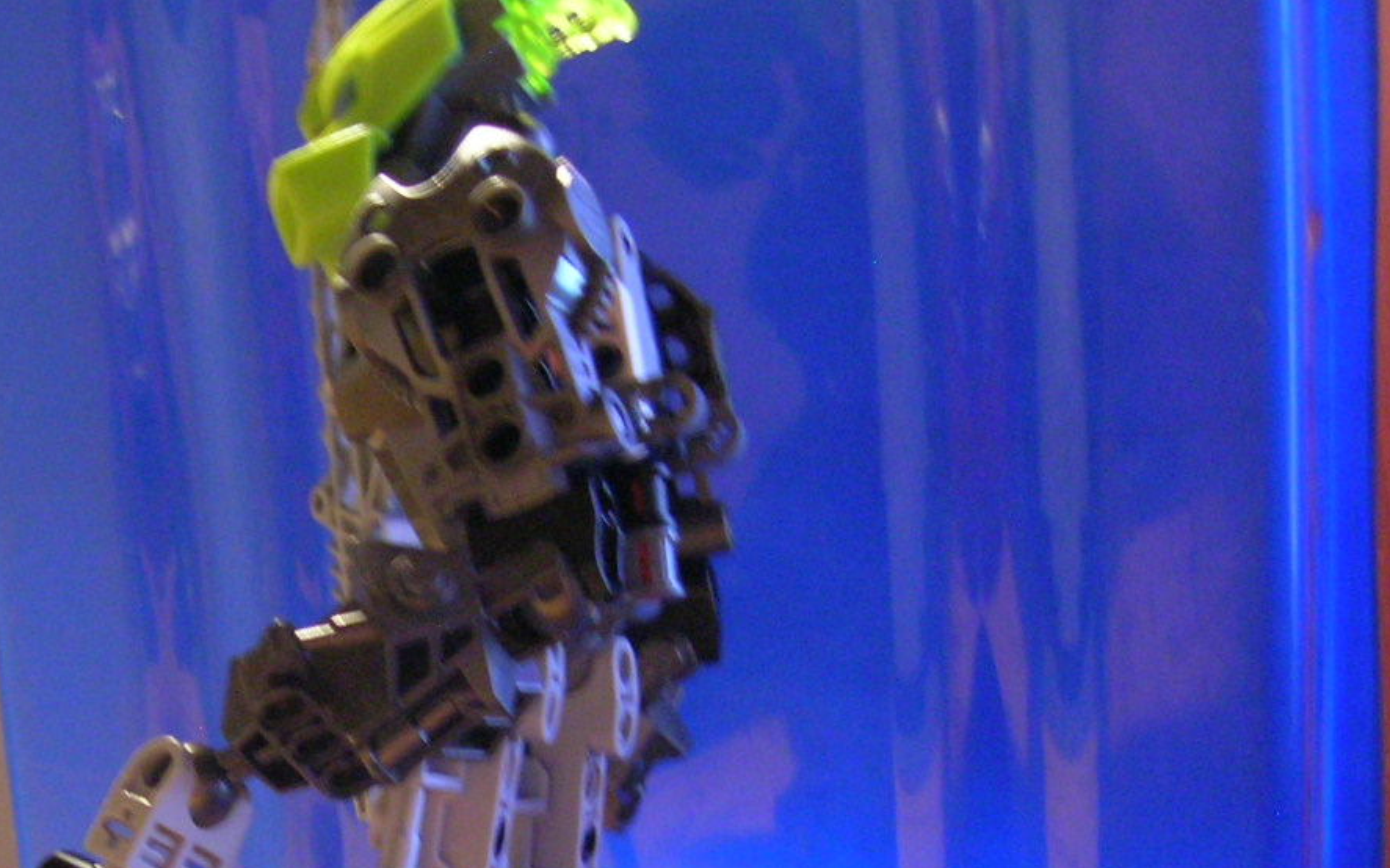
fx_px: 2462
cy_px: 852
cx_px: 345
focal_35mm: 65
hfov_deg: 31.0
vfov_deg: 19.5
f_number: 2.9
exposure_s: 1/1.1
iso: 200
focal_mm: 5.7
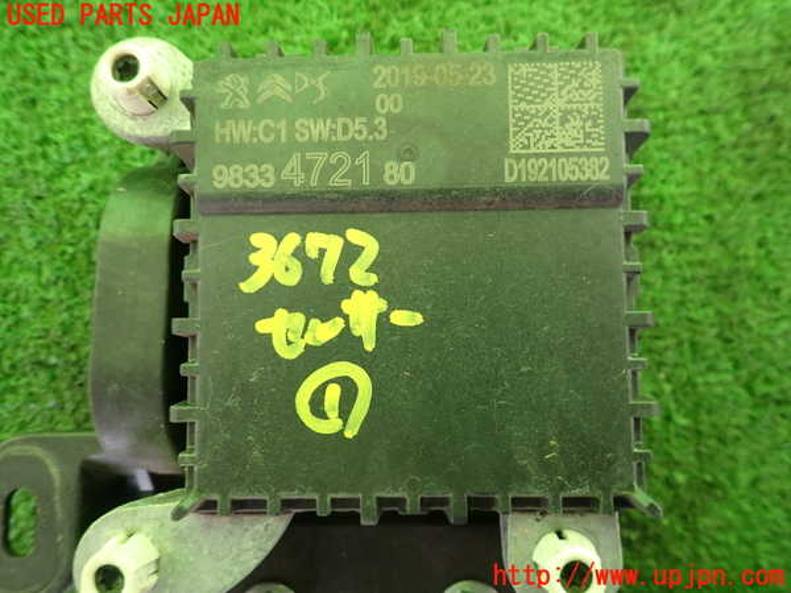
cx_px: 396
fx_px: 571
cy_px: 296
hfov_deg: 69.4
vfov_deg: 54.9
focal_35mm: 25
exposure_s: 1/60
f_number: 2
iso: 200
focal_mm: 4.5
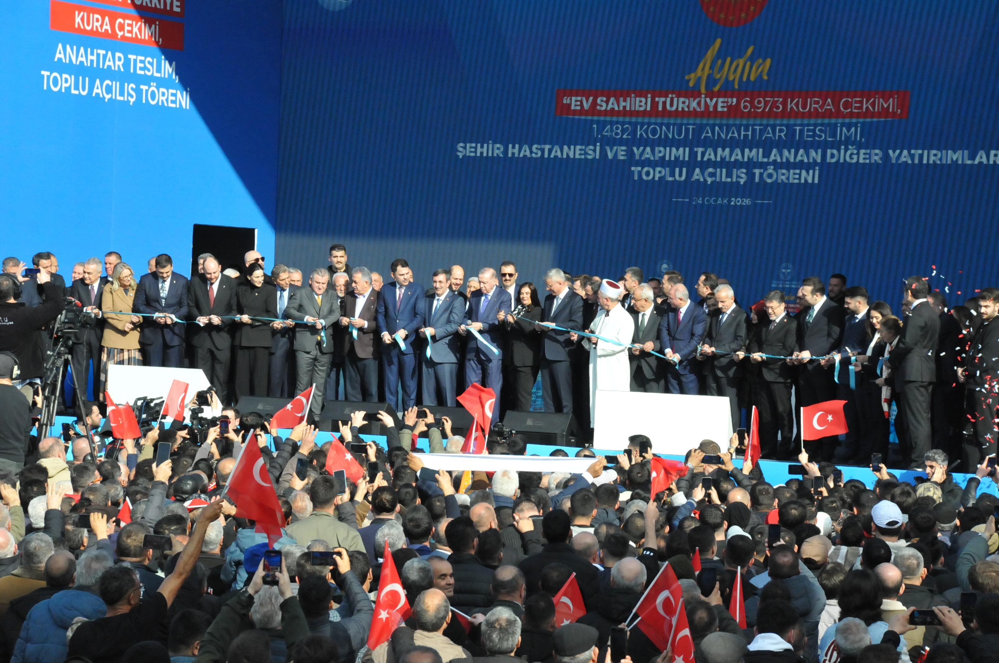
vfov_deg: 10.1
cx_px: 500
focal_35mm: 135
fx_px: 3742
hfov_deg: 15.2
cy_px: 332
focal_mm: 90
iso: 2500
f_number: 8
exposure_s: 1/4000
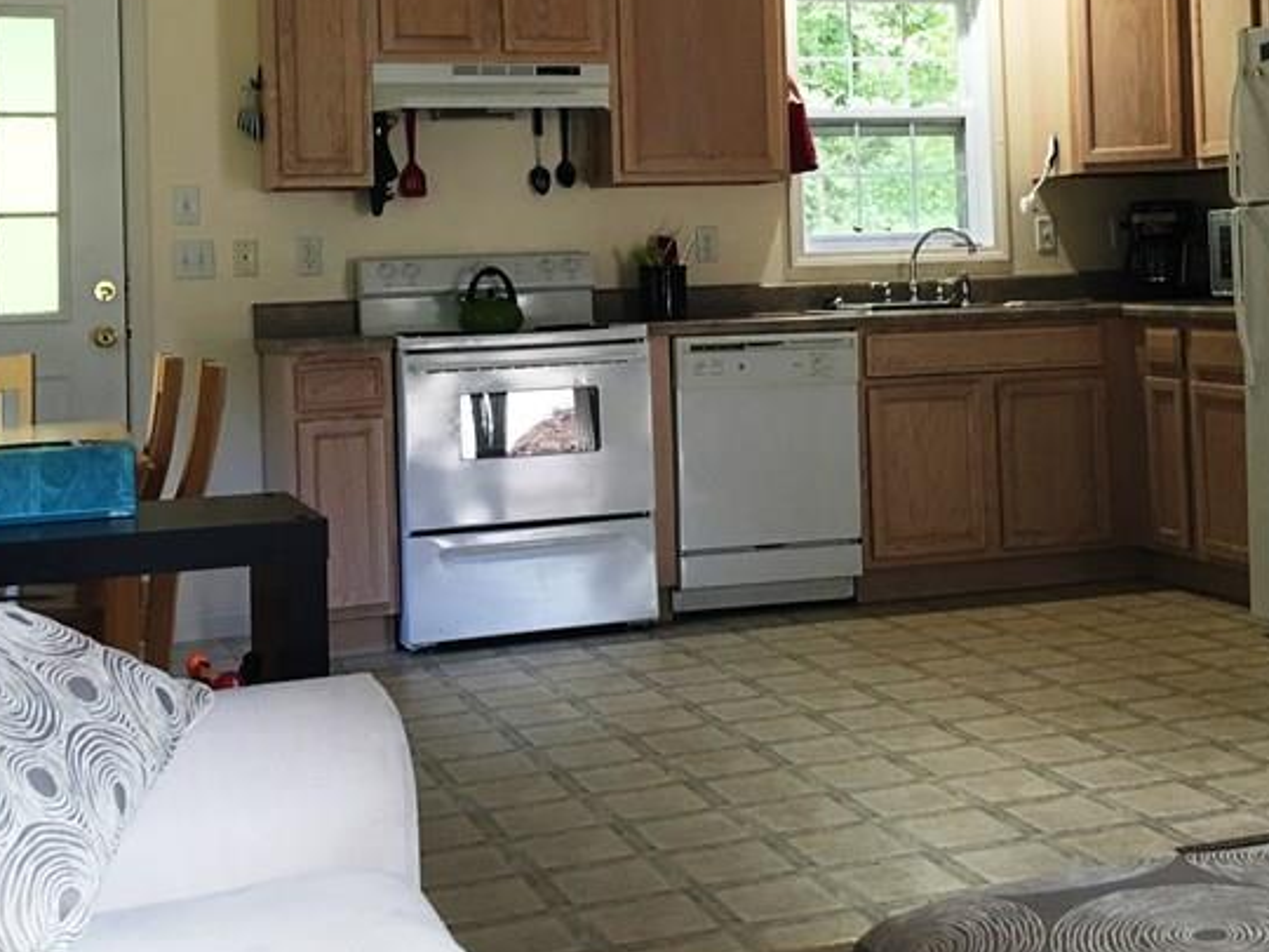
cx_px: 759
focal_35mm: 55
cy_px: 226
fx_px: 2016
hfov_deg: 34.8
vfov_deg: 26.2
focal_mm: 4.15
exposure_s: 1/15
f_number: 2.2
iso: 40
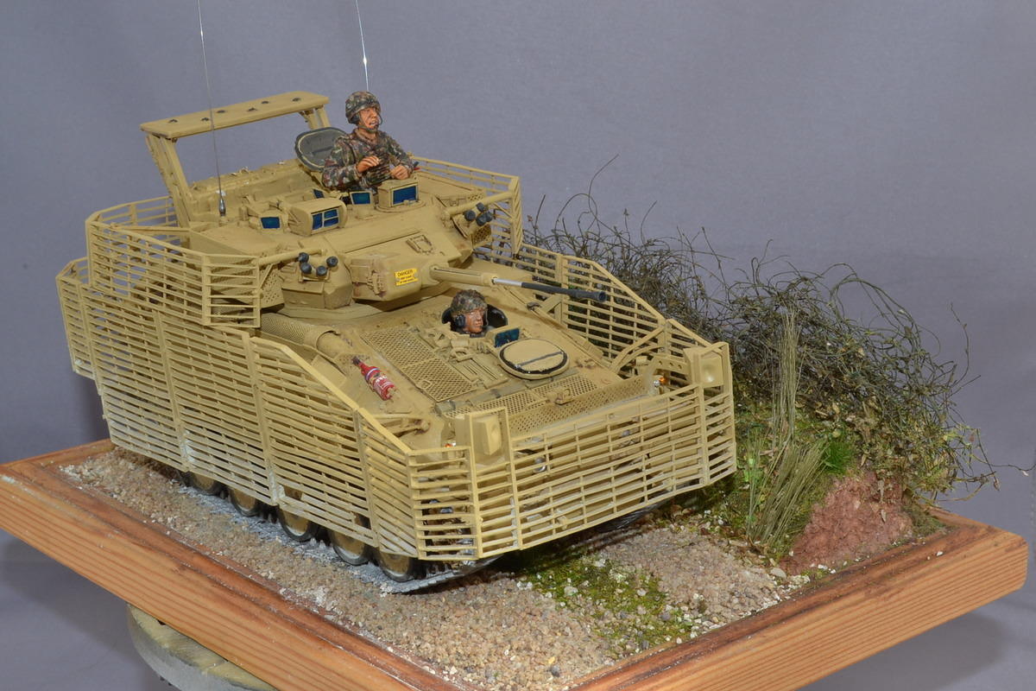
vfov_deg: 18.9
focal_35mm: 72
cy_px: 346
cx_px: 518
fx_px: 2072
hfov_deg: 28.1
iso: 400
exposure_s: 1/60
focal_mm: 48
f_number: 22
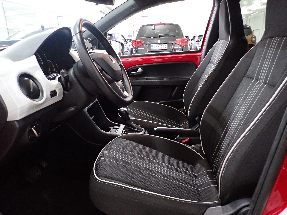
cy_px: 108
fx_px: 207
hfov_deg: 69.4
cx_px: 144
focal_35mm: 25
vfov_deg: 54.9
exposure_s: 1/30
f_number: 2
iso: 500
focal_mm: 4.5
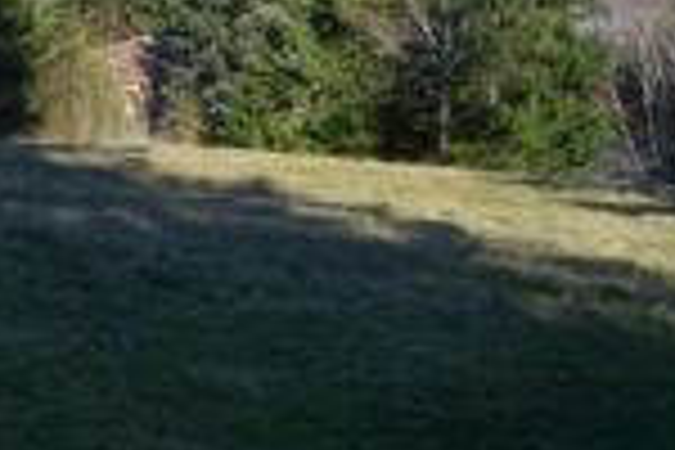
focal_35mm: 72
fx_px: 1350
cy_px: 52
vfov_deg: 18.6
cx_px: -90
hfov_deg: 25.7
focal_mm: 18
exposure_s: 1/200
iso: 100
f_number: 9
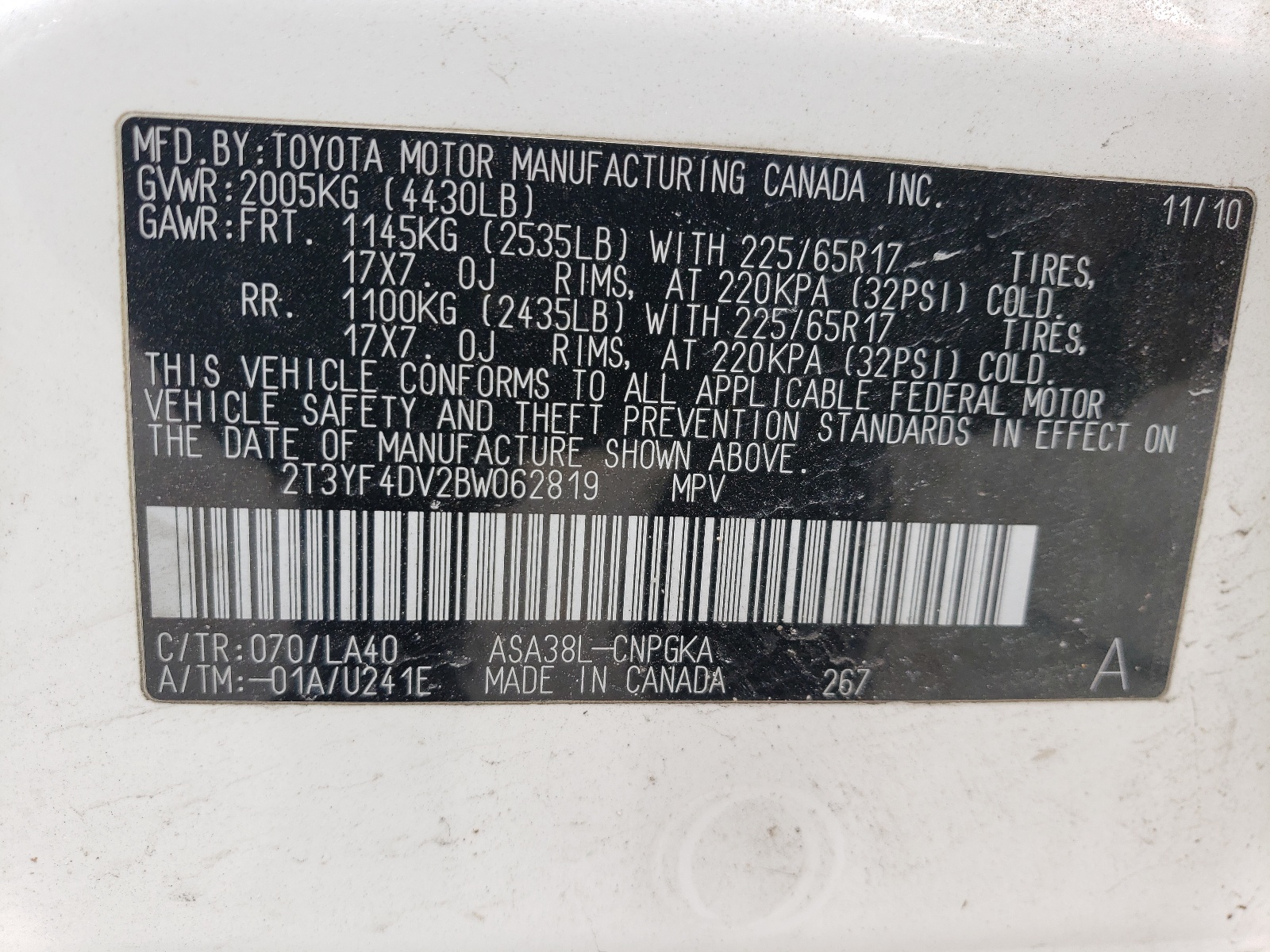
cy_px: 476
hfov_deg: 67.3
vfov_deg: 53.1
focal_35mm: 26
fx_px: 954
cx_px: 635
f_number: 1.5
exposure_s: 1/323
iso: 50
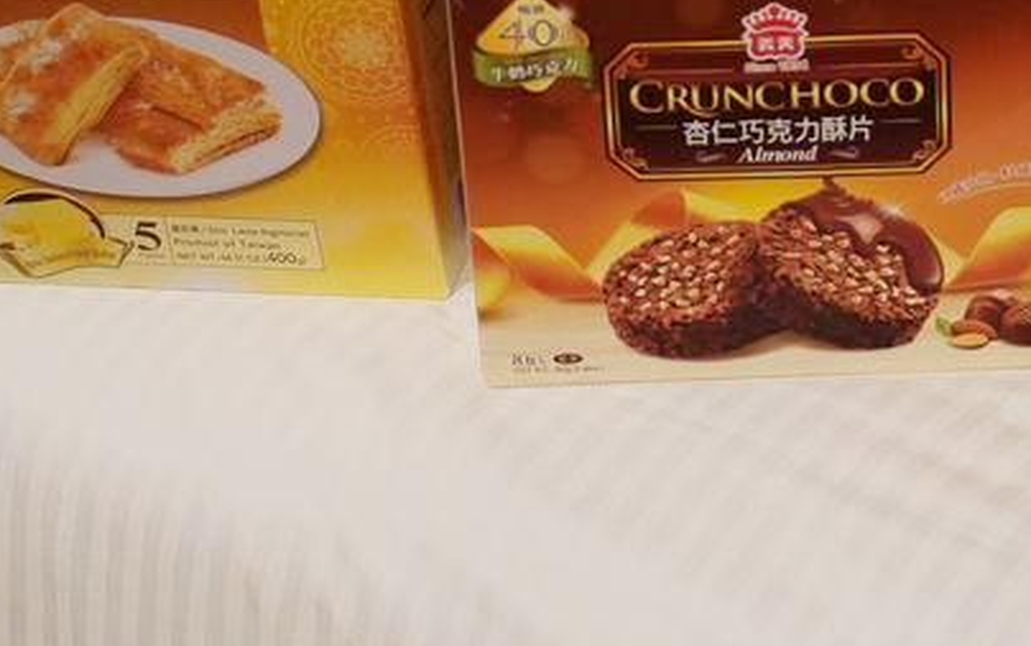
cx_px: 1141
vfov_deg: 10.7
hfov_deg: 17.1
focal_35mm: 118
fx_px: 3317
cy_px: -306
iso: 4000
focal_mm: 39
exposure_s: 1/160
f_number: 2.8
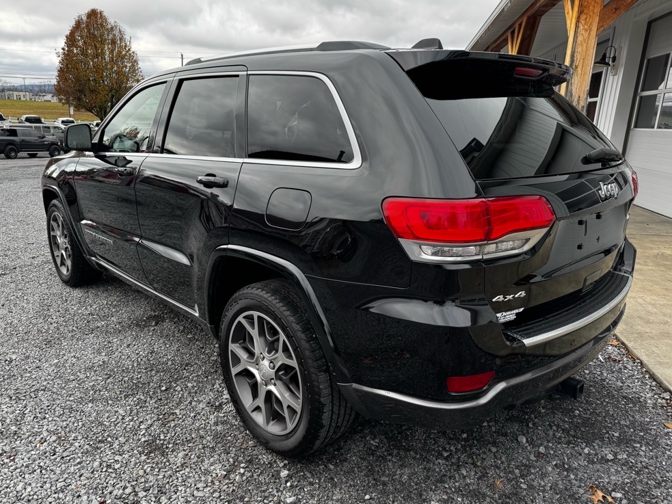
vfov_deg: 54.9
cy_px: 250
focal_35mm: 25
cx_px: 325
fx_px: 485
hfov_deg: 69.4
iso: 80
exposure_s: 1/633
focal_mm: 6.76
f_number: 1.78
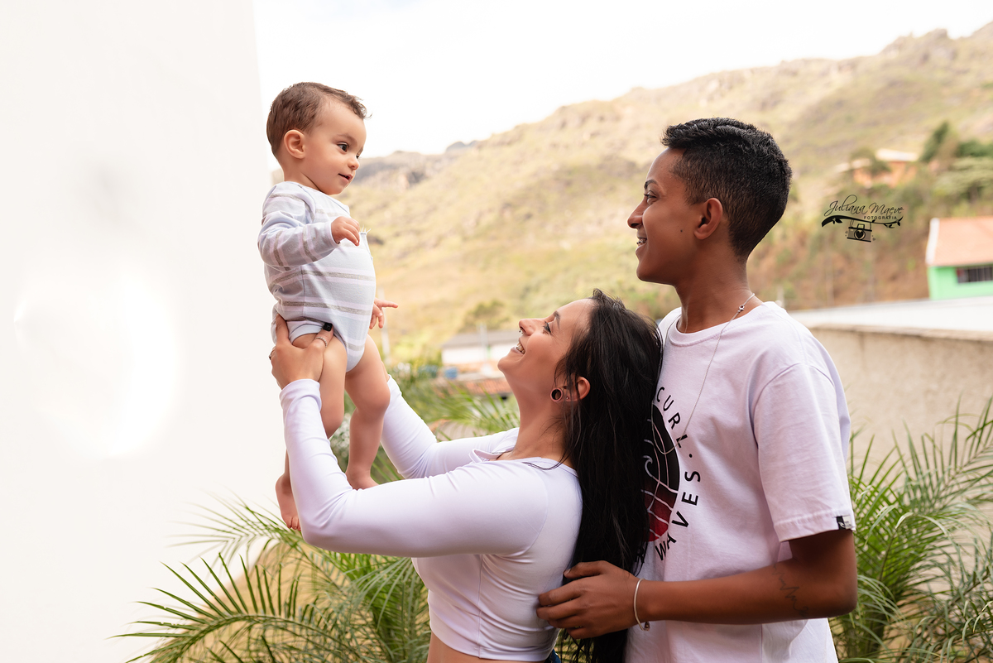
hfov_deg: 54.4
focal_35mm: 35
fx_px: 966
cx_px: 496
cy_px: 332
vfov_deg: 37.9
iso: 100
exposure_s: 1/500
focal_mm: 35
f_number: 3.5
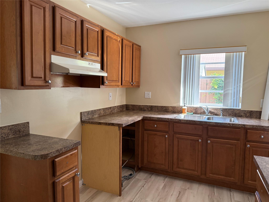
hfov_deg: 71.6
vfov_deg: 56.8
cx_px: 134
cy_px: 101
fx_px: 187
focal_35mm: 24
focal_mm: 6.76
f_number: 1.78
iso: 200
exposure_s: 1/157
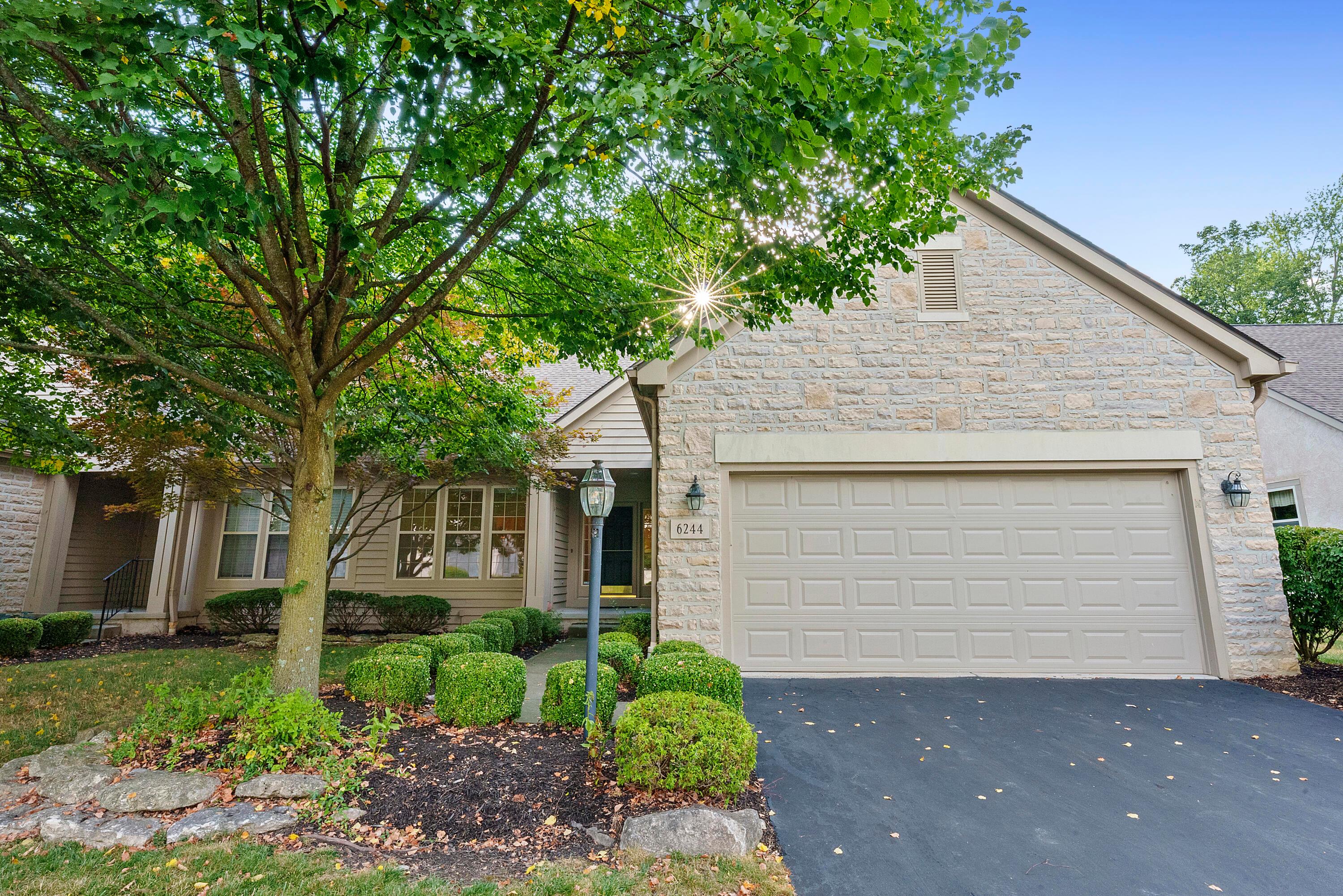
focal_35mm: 18
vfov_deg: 67.4
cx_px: 672
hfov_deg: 90.0
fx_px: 672
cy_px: 448
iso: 640
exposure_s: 1/40
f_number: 22
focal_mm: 18
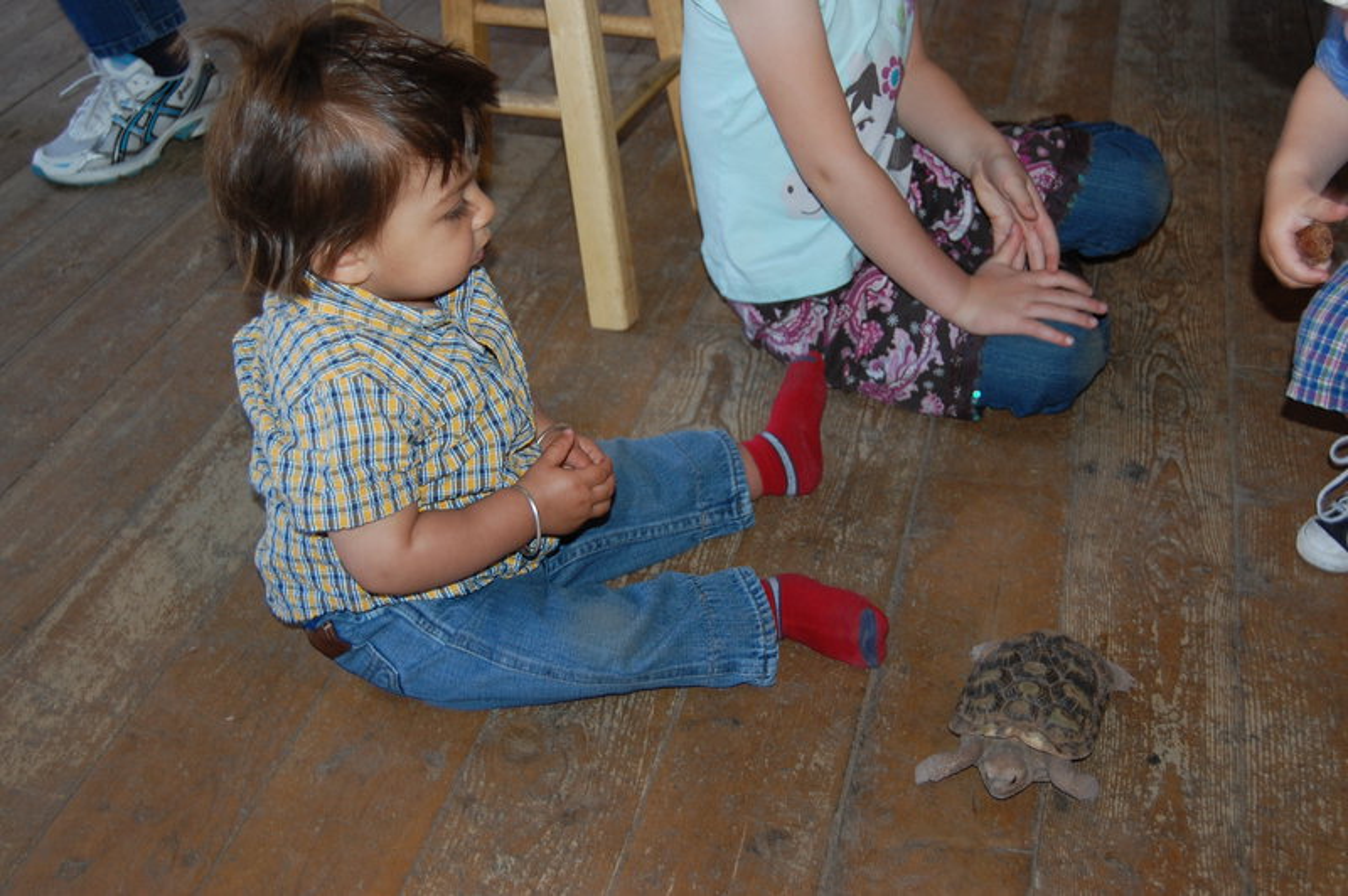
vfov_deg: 28.0
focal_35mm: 48
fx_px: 1796
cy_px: 448
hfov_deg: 41.1
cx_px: 674
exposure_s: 1/60
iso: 400
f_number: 4.5
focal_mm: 32
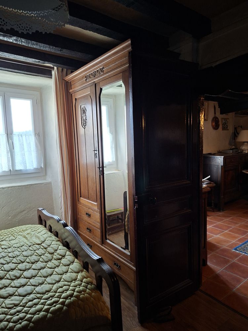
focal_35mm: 23
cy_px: 166
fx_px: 220
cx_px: 124
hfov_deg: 58.9
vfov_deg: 73.9
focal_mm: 5.54
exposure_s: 1/100
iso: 320
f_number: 1.8
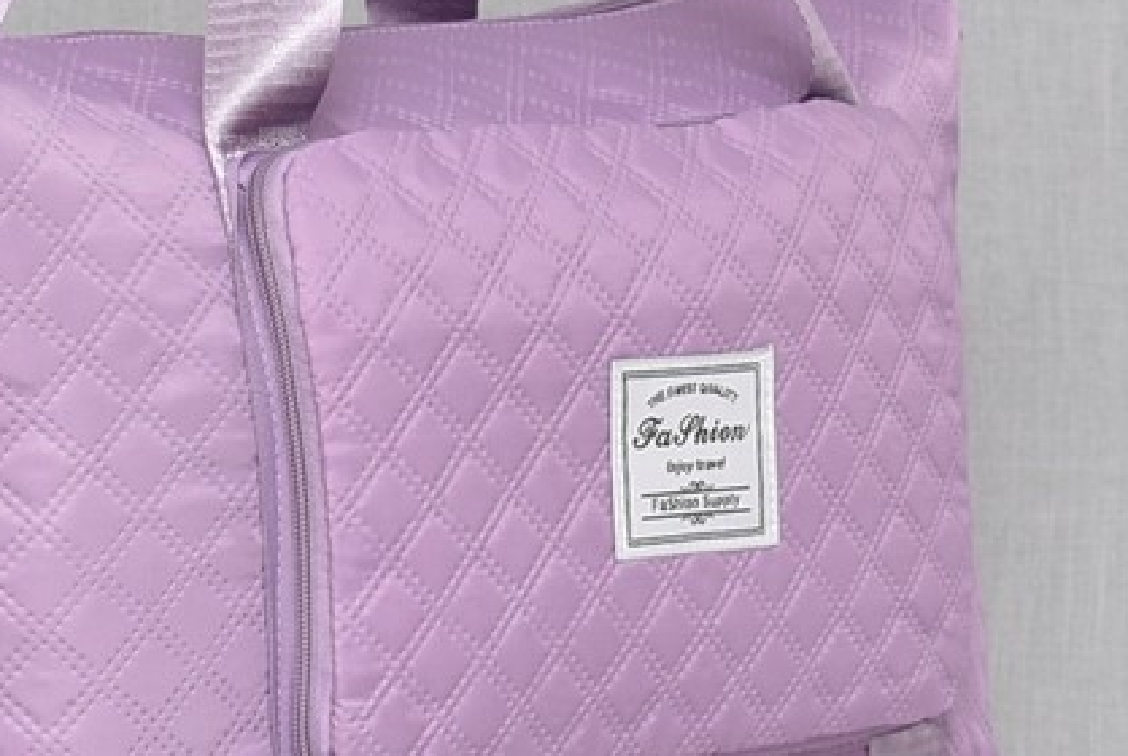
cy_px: 316
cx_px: 291
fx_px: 4895
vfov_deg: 8.8
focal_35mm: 156
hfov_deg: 13.1
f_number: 5.6
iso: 100
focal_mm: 34
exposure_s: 1/60
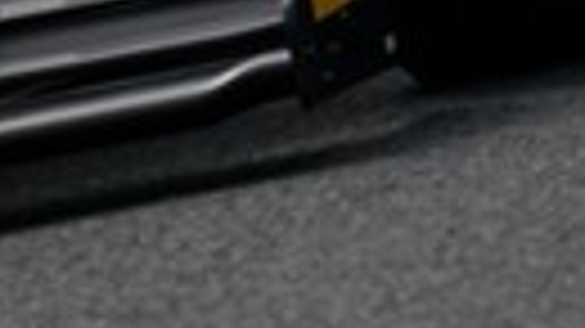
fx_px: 42935
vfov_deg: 0.4
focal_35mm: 2769
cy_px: -436
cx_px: -508
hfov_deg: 0.8
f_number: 8
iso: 200
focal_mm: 478
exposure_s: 1/800
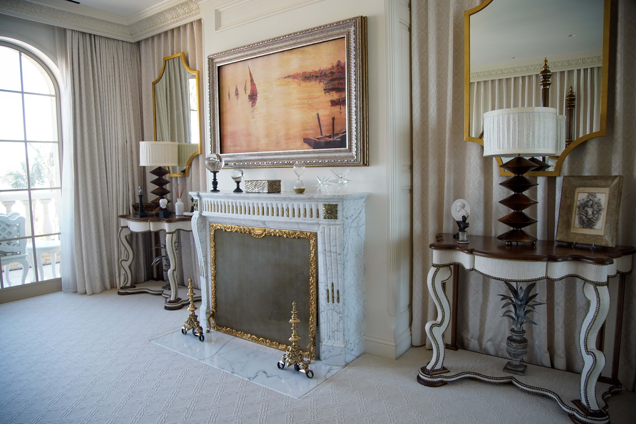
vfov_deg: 53.1
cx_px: 318
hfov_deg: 73.7
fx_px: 424
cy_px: 212
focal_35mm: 24
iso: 2000
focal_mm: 24
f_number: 4
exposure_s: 1/200
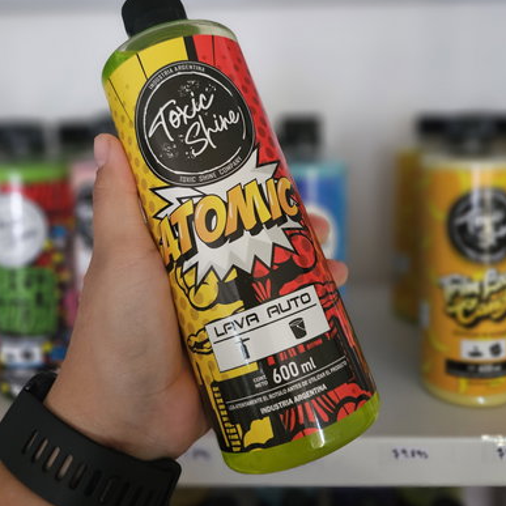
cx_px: 251
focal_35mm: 28
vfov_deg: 56.6
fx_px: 463
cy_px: 188
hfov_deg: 57.3
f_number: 1.7
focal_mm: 6.3
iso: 640
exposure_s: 1/33.3
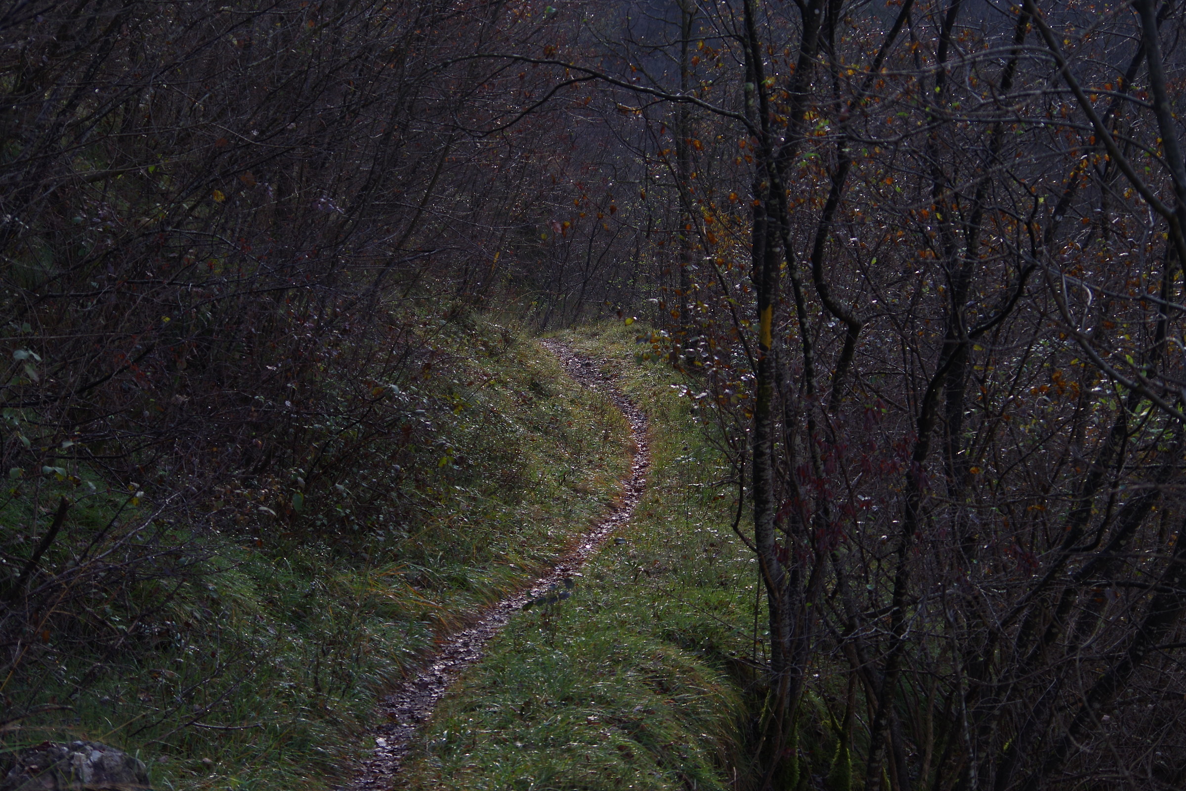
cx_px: 593
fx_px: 2471
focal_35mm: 75
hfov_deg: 27.0
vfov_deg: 18.2
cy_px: 396
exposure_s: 1/100
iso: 100
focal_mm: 50
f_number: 5
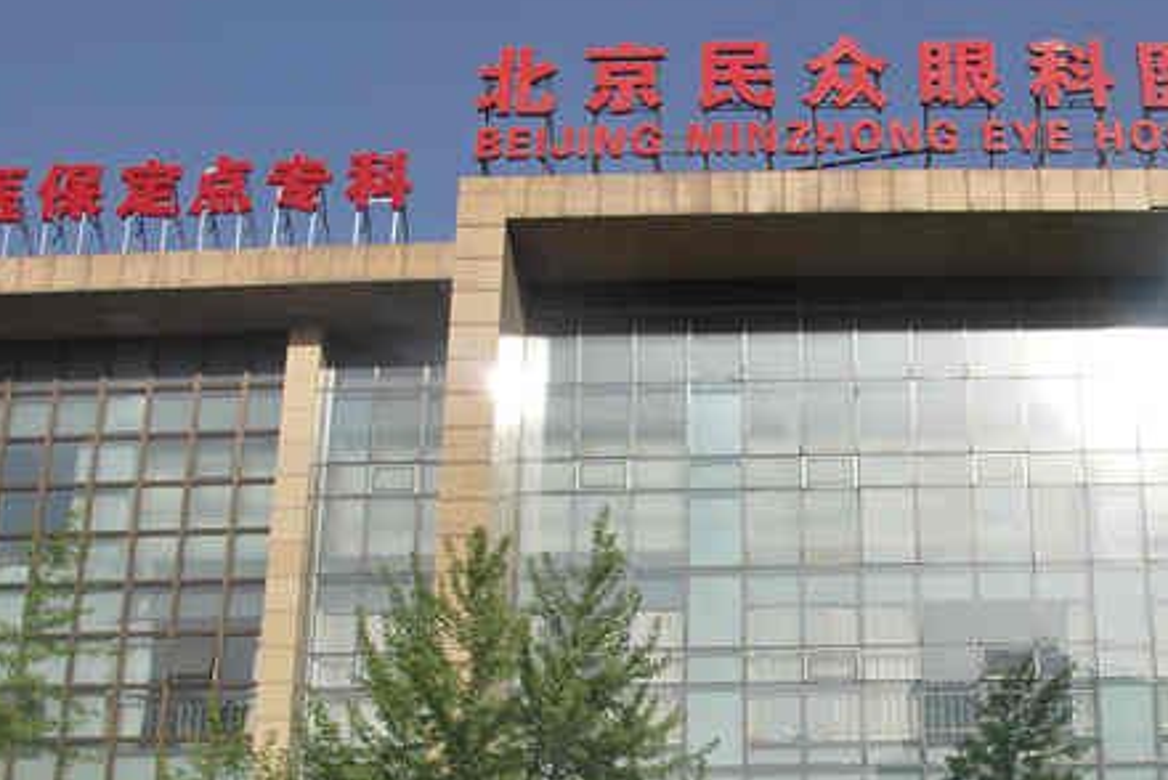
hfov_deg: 18.7
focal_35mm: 109
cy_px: 667
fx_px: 3539
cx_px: 839
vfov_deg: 12.5
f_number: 13
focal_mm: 40
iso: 100
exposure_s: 1/640
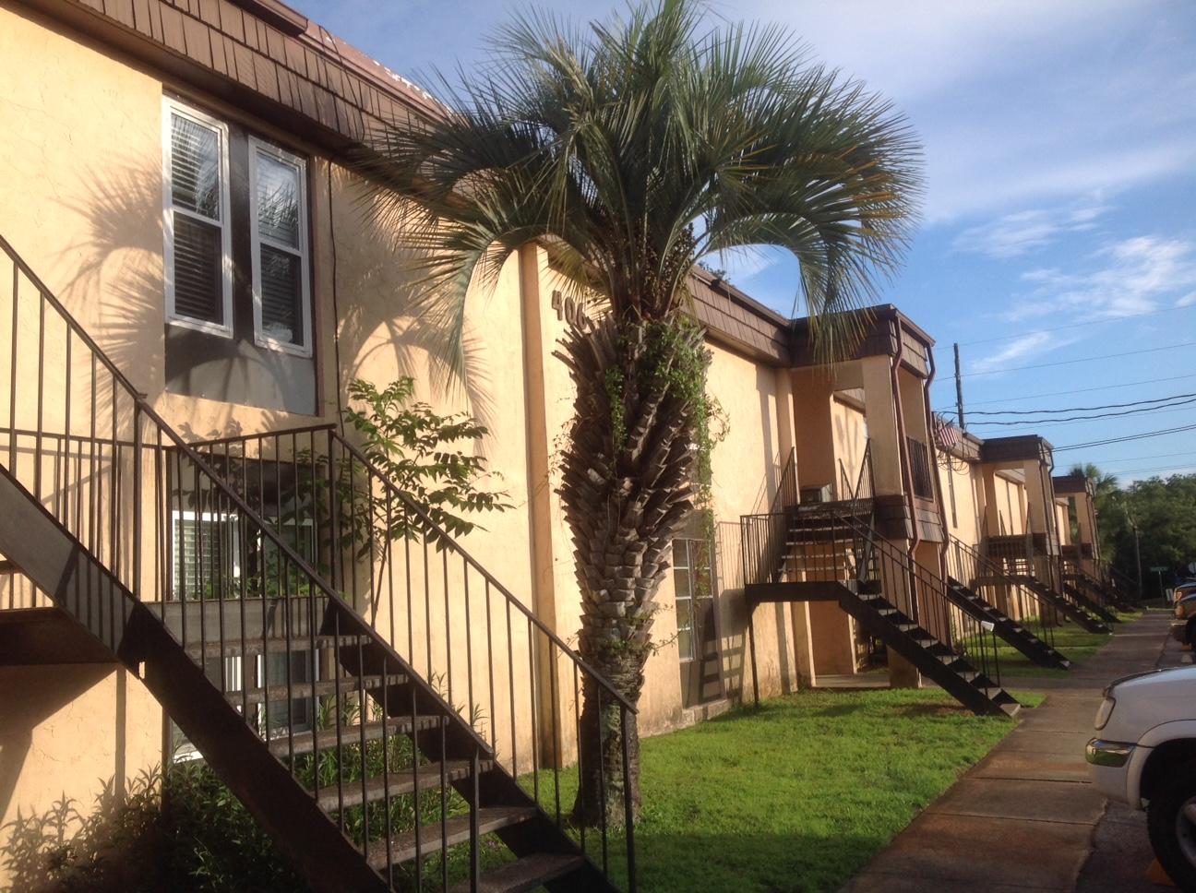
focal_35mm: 35
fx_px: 1207
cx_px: 598
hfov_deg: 52.7
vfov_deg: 40.6
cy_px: 446
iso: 50
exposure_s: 1/840
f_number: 2.4
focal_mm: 4.28
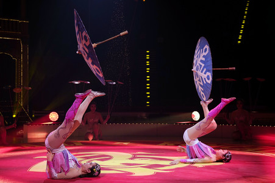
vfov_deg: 23.7
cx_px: 138
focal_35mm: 57
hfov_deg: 35.1
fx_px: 435
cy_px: 92
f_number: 4.5
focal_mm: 57
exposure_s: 1/500
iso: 1600
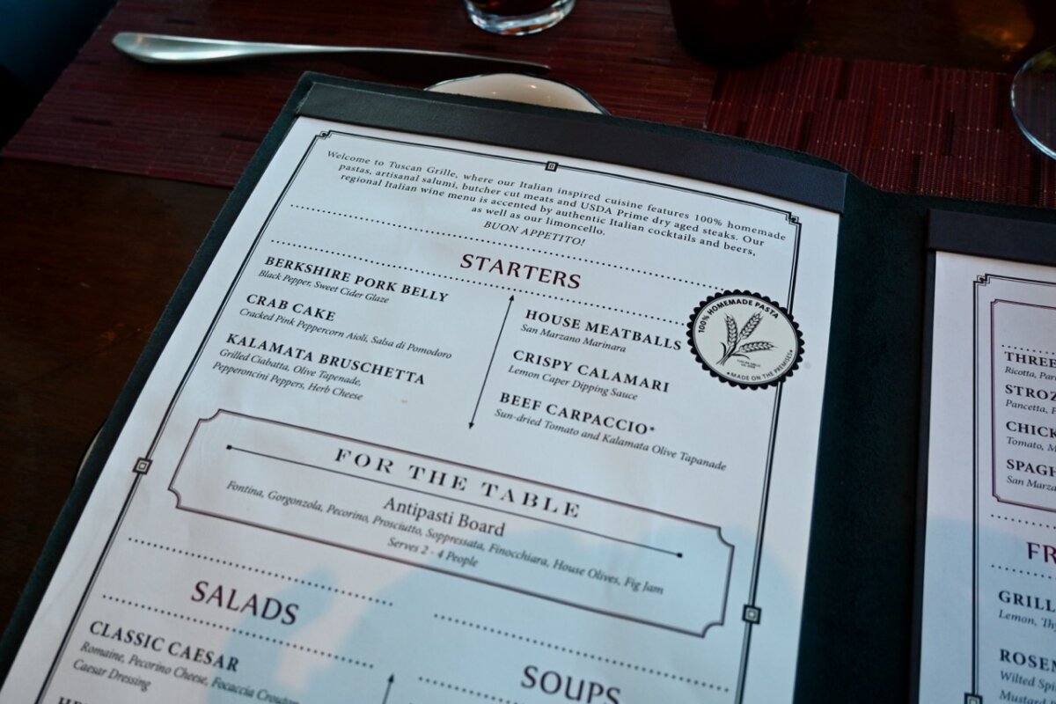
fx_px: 924
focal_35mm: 32
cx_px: 528
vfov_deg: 41.7
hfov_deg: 59.5
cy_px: 352
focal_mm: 21
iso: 720
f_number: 4
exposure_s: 1/125
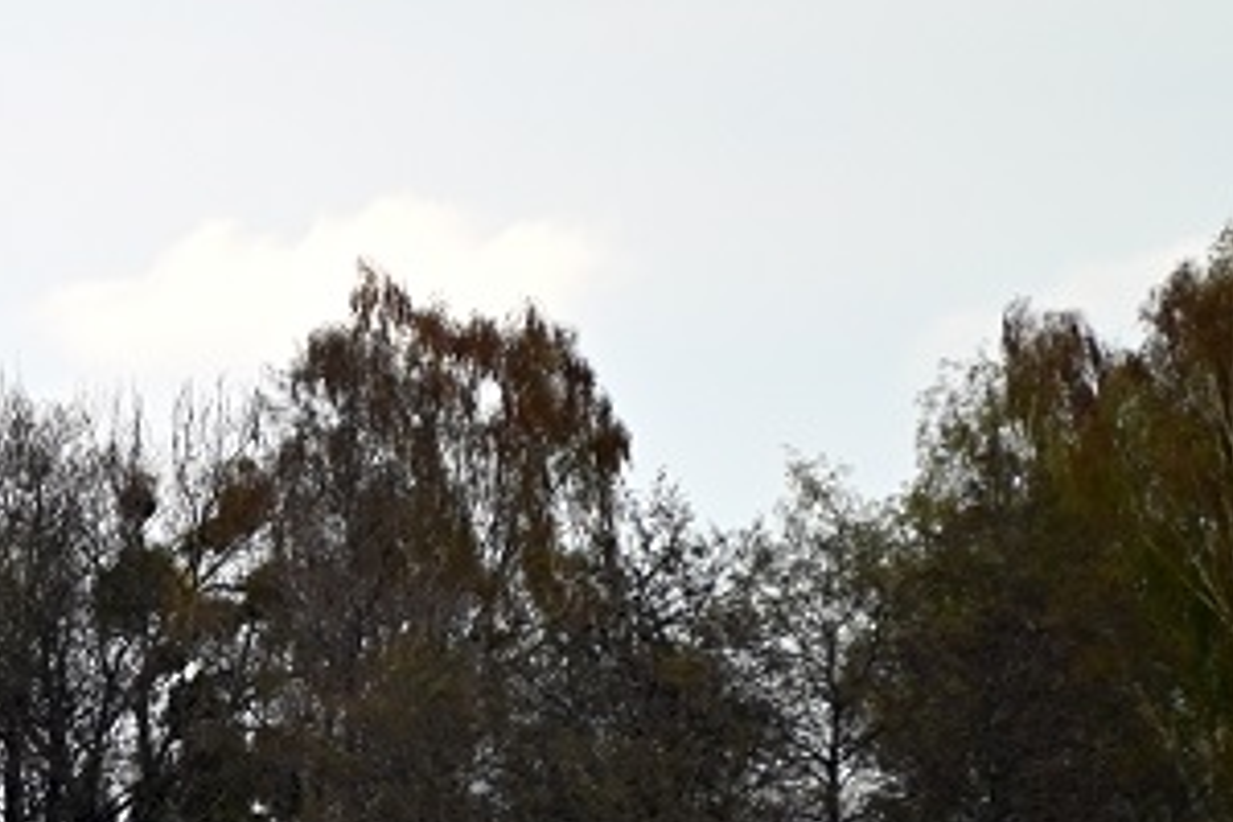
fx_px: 34282
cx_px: -777
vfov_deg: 1.4
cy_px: 1161
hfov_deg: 2.1
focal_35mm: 1001
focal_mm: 300
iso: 360
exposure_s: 1/1000
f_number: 5.6
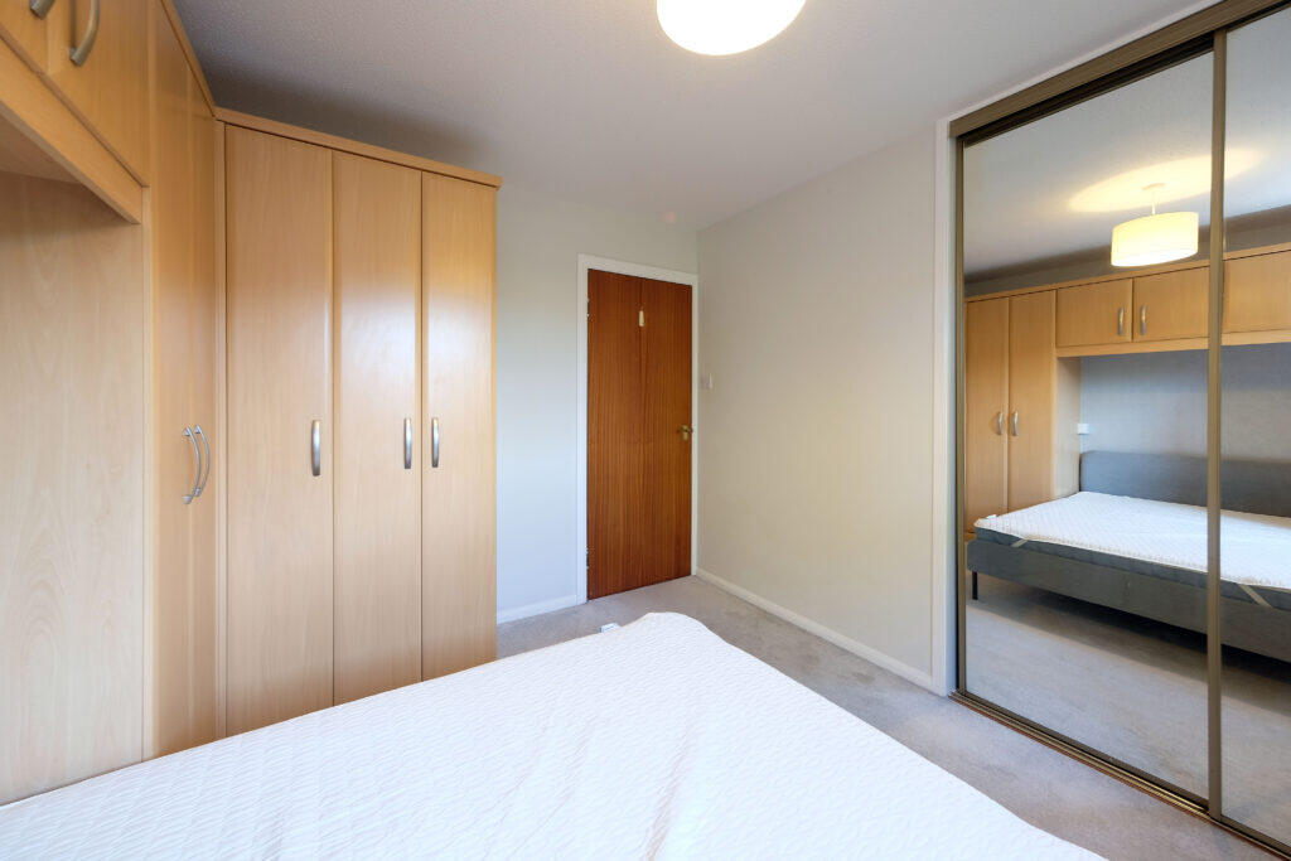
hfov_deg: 112.6
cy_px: 430
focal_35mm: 12
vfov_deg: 90.0
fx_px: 430
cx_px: 646
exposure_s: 1/4
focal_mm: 8
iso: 200
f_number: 5.6
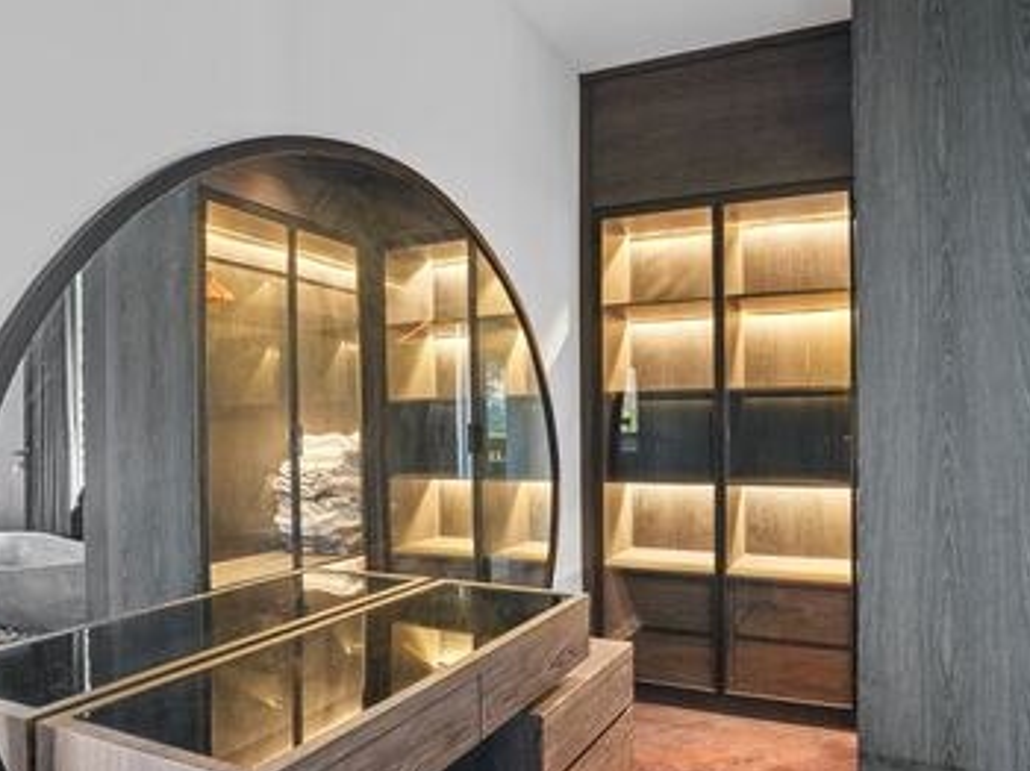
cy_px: 384
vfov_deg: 61.0
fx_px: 654
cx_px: 618
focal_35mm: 22
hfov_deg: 75.6
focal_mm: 16
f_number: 8
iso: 100
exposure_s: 8
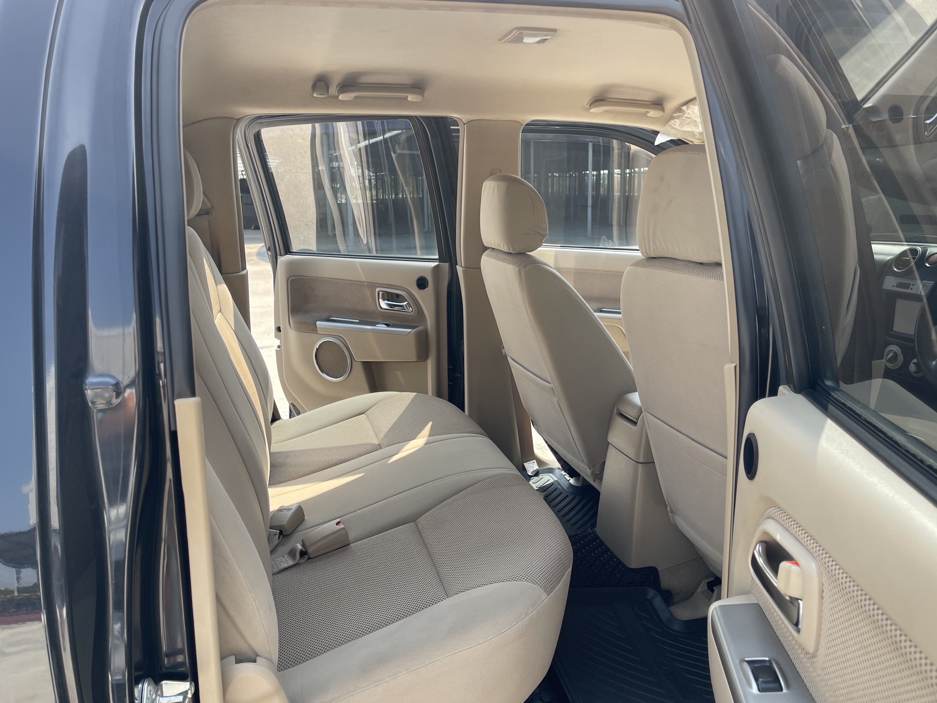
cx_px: 484
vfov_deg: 49.7
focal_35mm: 28
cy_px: 334
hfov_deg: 63.4
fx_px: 758
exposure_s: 1/567
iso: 32
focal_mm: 5.1
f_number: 1.6
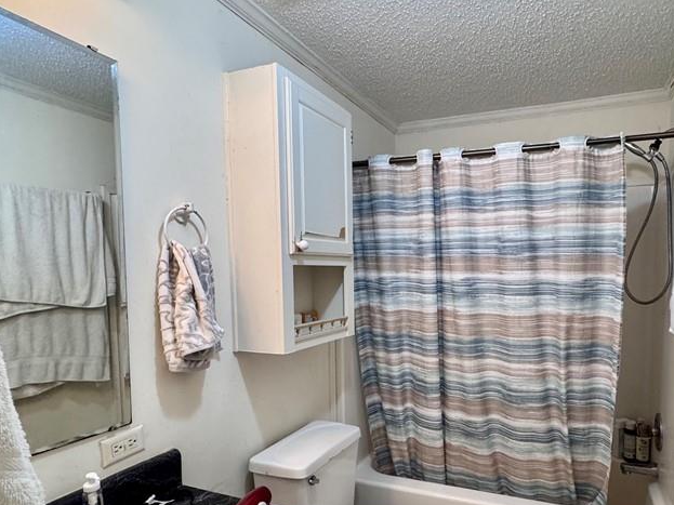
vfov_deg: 58.3
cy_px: 309
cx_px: 411
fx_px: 448
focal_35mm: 23
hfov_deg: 73.0
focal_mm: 2.22
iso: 320
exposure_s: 1/120
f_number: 2.2
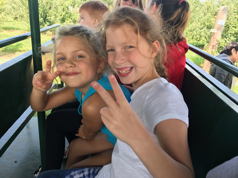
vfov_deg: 49.7
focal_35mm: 28
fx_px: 193
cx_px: 119
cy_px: 89
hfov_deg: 63.4
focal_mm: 3.99
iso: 20
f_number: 1.8
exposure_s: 1/181
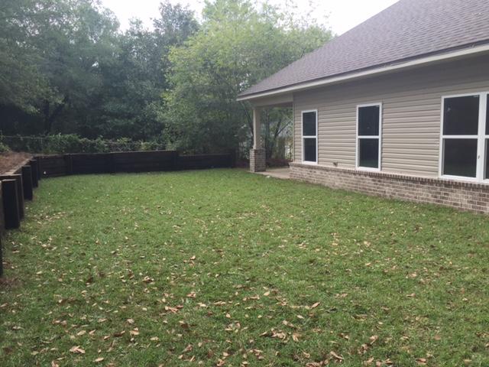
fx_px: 410
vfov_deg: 48.2
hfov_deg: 61.7
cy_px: 184
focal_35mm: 29
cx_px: 244
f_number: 2.2
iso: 32
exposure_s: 1/338
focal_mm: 4.15
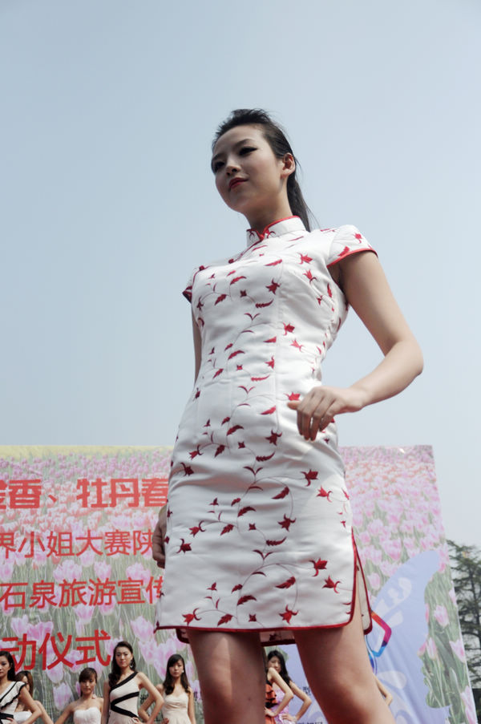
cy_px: 362
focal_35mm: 52
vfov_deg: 37.9
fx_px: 1055
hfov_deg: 25.7
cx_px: 240
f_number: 4.5
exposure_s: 1/4000
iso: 200
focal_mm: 35
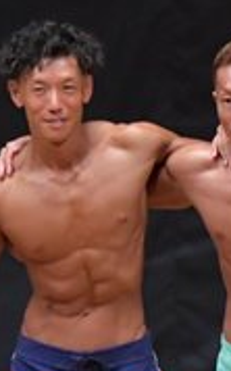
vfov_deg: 2.1
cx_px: 600
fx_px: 10069
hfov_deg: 1.3
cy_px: 363
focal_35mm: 998
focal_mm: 150
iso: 6400
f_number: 5.6
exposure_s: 1/400
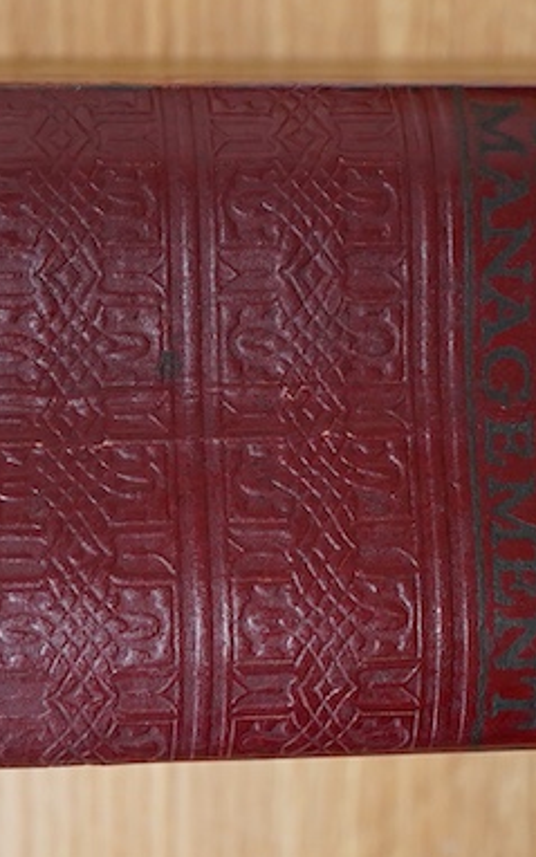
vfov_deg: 19.3
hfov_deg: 12.1
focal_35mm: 108
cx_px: 220
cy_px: 431
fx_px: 2522
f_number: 3.5
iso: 1250
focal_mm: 30
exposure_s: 1/125
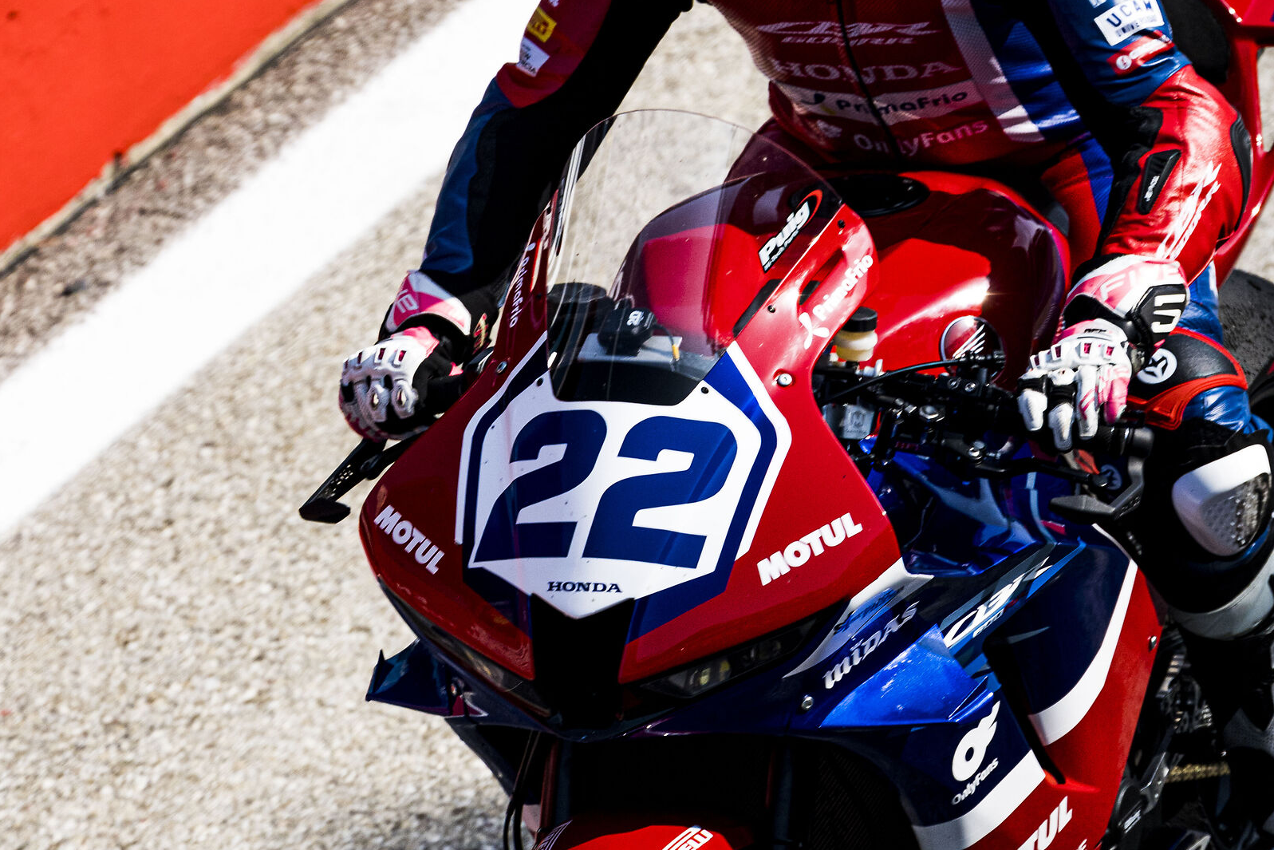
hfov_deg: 2.5
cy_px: 405
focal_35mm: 840
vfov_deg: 1.6
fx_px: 29727
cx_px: 637
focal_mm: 559
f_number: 8
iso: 1600
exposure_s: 1/2500
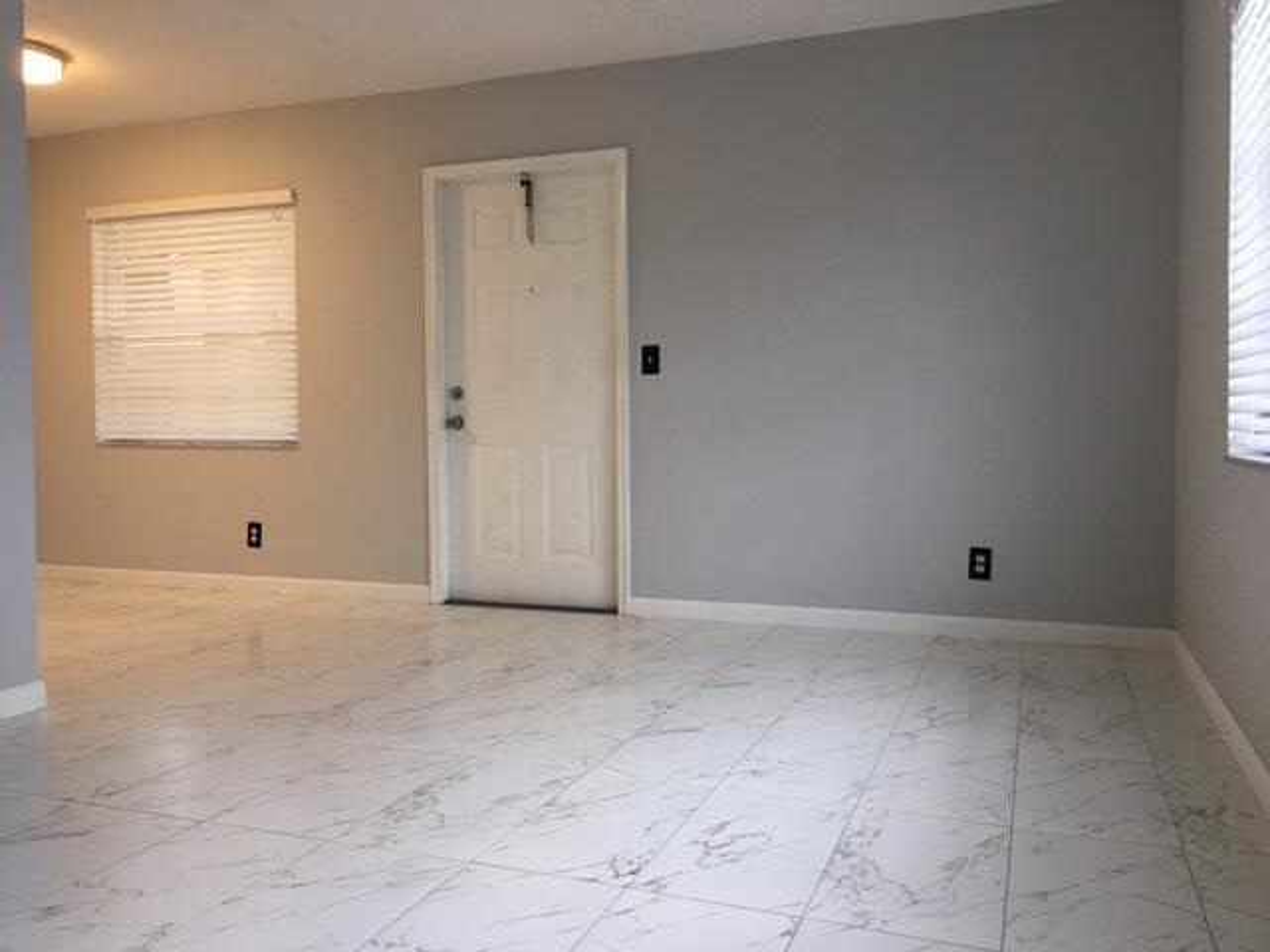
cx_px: 635
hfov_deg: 61.7
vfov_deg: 48.2
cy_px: 476
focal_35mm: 29
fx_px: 1064
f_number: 2.2
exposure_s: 1/30
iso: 40
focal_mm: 4.15
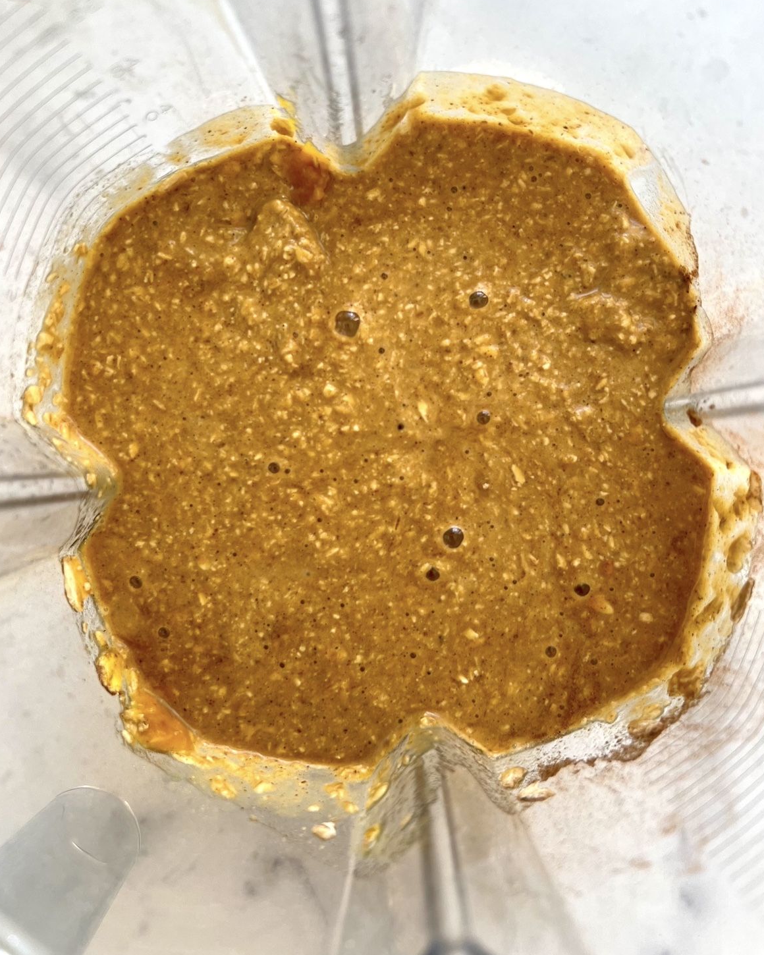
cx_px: 388
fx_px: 791
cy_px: 443
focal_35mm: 28
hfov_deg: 51.5
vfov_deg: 62.1
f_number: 1.5
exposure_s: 1/121
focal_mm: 5.7
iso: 64
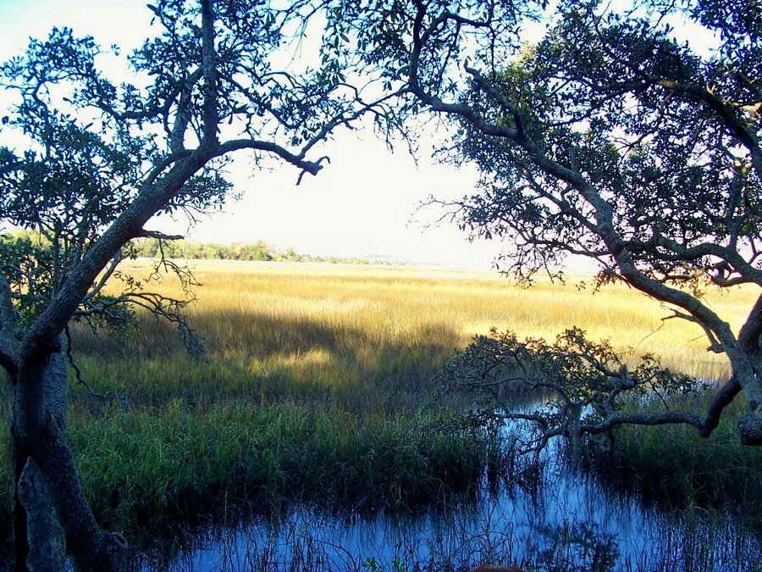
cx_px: 381
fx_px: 770
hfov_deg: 52.6
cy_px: 286
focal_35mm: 35
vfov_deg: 40.7
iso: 80
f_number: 2.8
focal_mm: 6
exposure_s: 1/250
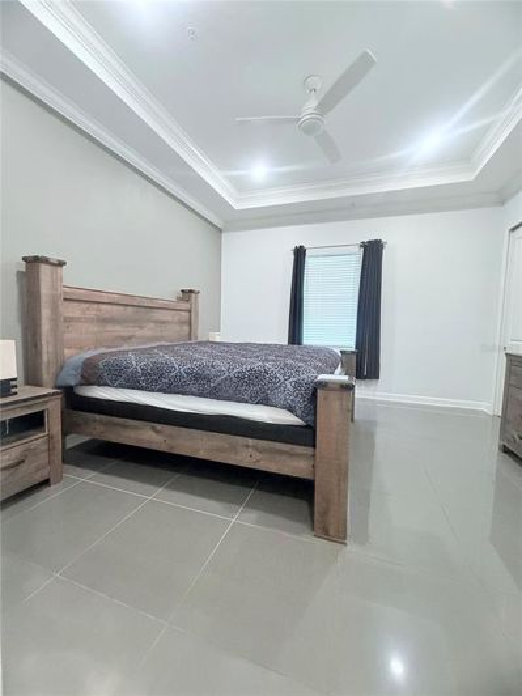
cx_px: 261
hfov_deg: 85.7
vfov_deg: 102.1
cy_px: 348
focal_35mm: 14
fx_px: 281
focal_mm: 2.22
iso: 500
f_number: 2.2
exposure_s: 1/60
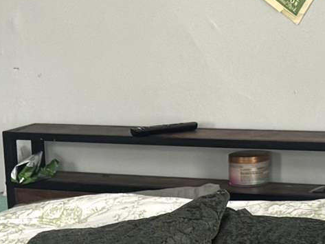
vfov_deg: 9.2
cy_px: 365
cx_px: 30
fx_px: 1464
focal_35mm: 156
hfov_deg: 12.6
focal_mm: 6.76
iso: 160
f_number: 1.78
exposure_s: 1/120
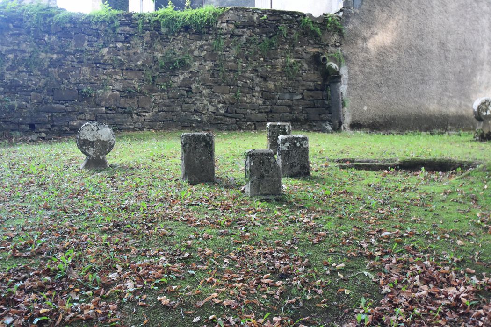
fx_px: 491
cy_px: 164
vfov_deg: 36.9
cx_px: 246
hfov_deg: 53.1
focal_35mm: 36
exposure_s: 1/60
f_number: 4.5
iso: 900
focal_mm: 24
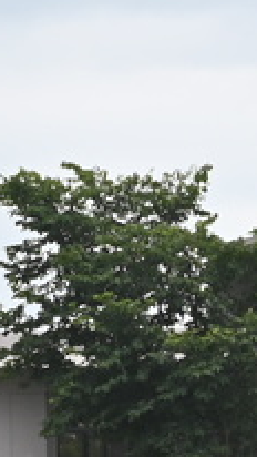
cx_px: 414
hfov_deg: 2.2
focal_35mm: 552
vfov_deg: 3.9
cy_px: 430
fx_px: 6682
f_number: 6.3
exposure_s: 1/320
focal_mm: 52
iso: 100
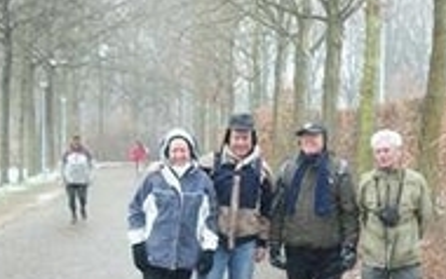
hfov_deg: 19.3
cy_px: 204
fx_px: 1301
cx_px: 322
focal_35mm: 107
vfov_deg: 12.2
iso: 80
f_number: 2.9
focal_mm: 5.7
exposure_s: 1/80
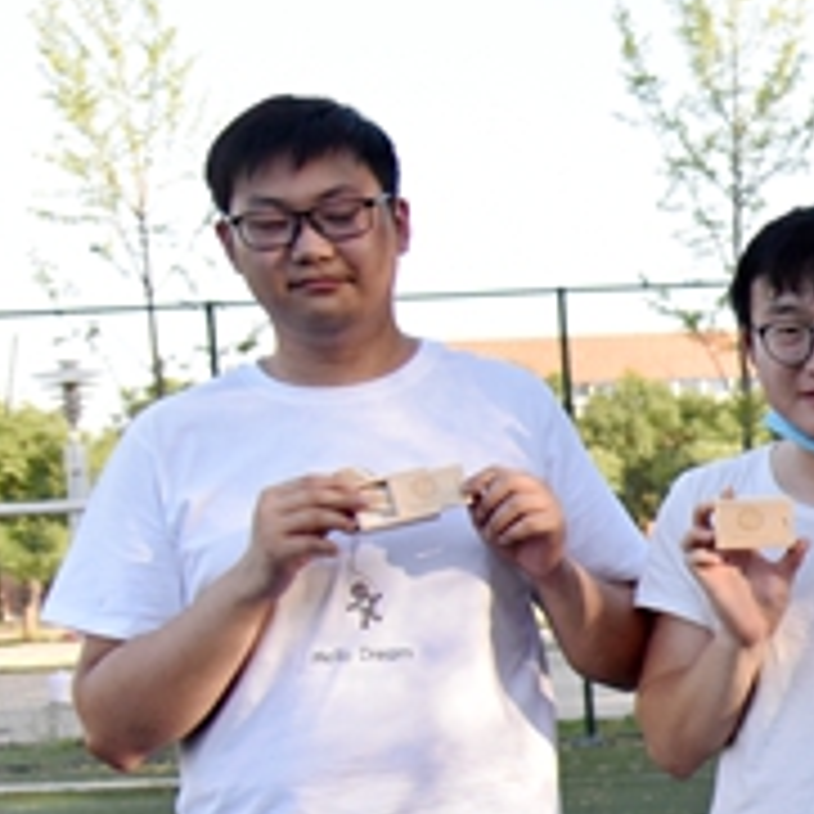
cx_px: 1309
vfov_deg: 18.6
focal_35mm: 90
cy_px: 872
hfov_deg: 17.0
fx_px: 2394
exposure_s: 1/5000
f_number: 5
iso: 6400
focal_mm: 32
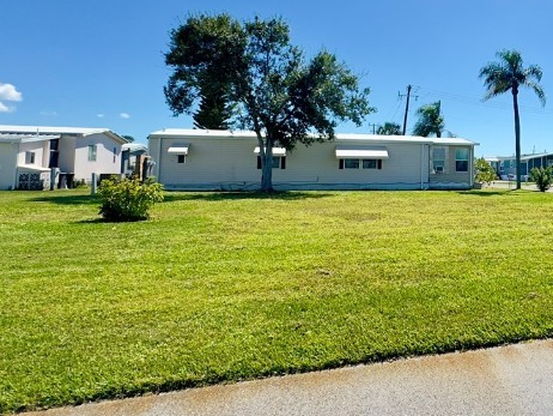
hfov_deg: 50.9
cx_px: 508
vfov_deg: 44.8
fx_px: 495
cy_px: 140
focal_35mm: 31
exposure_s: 1/1094
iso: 50
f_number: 2.2
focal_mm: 2.22
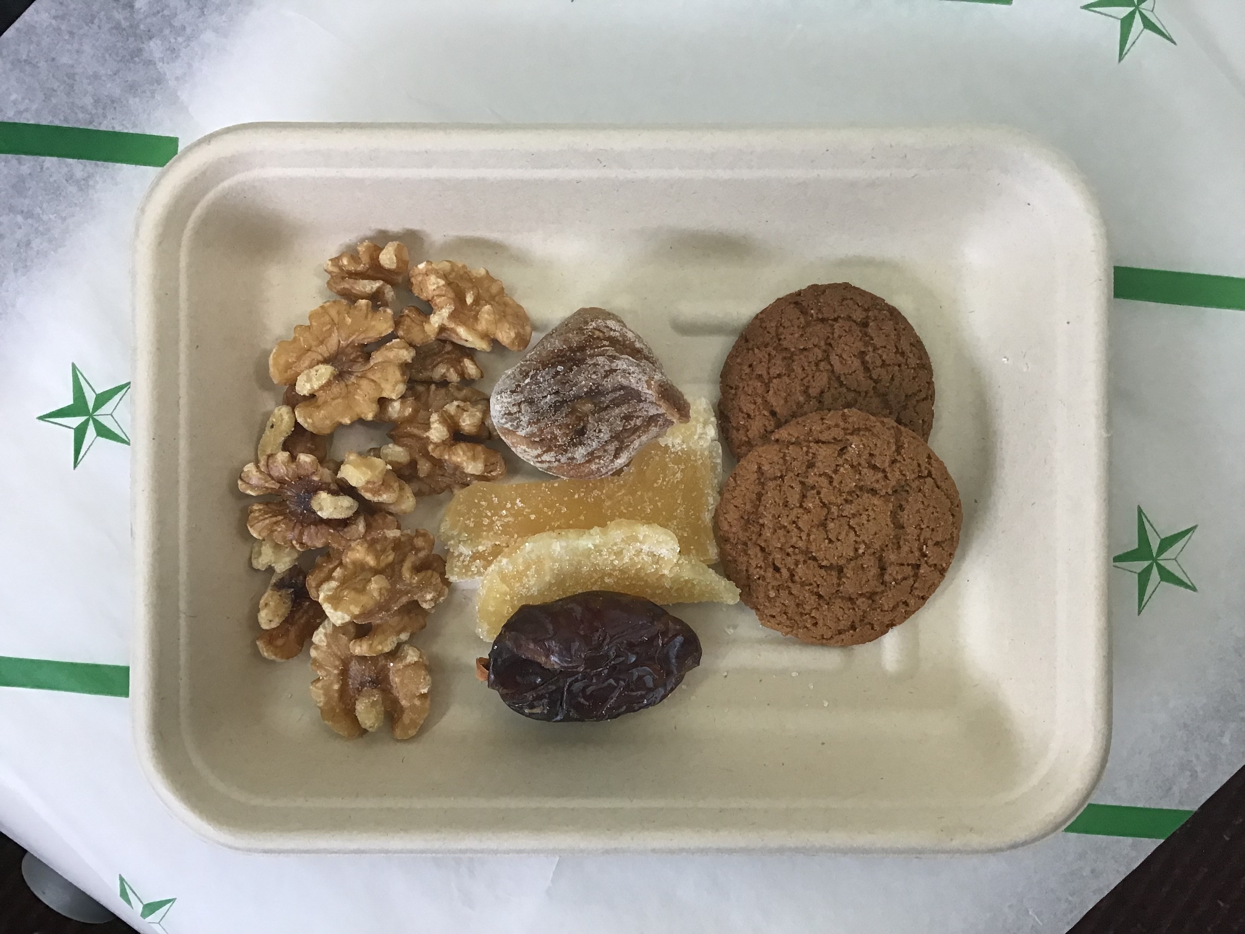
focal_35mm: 31
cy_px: 467
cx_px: 622
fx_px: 1115
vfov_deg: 45.4
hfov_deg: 58.4
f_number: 2.4
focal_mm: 3.3
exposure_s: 1/30
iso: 40
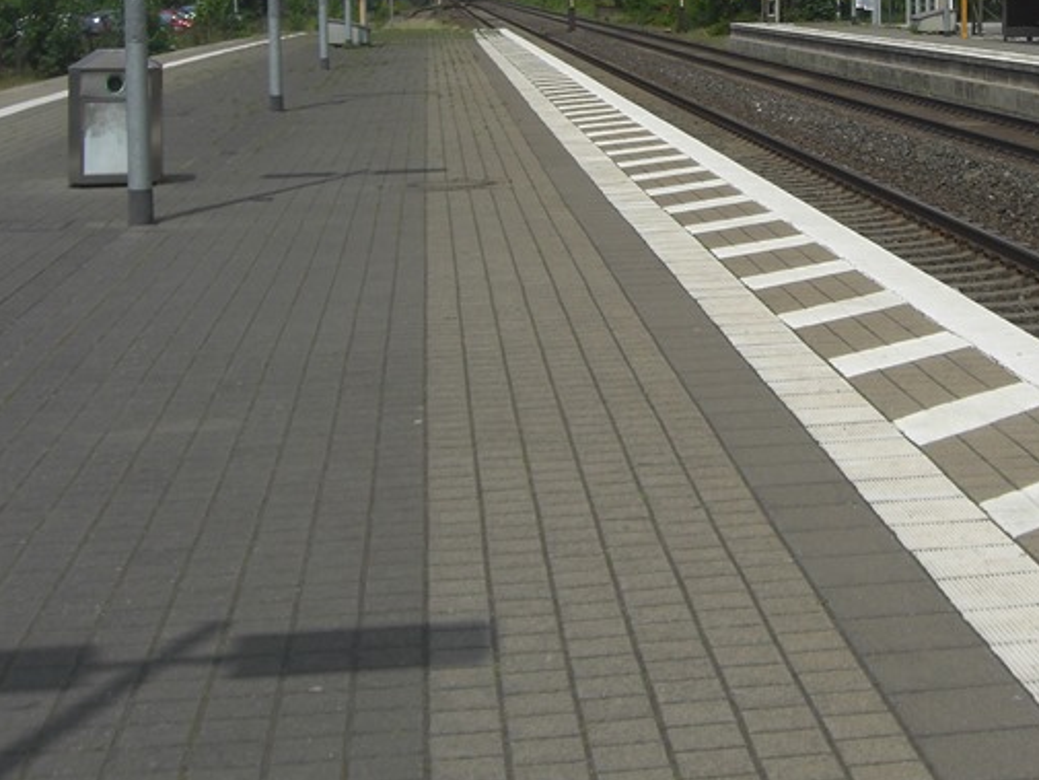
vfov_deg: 18.8
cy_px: 72
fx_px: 2312
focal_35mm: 77
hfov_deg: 24.8
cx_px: 868
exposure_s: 1/400
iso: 80
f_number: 8
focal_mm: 7.9
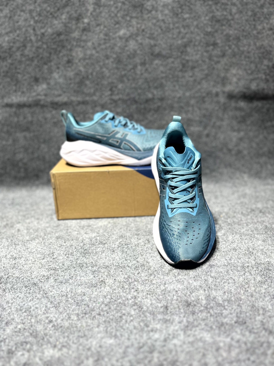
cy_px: 183
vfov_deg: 67.3
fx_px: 274
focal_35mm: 26
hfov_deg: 53.1
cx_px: 137
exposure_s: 1/100
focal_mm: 5.1
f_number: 1.6
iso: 50
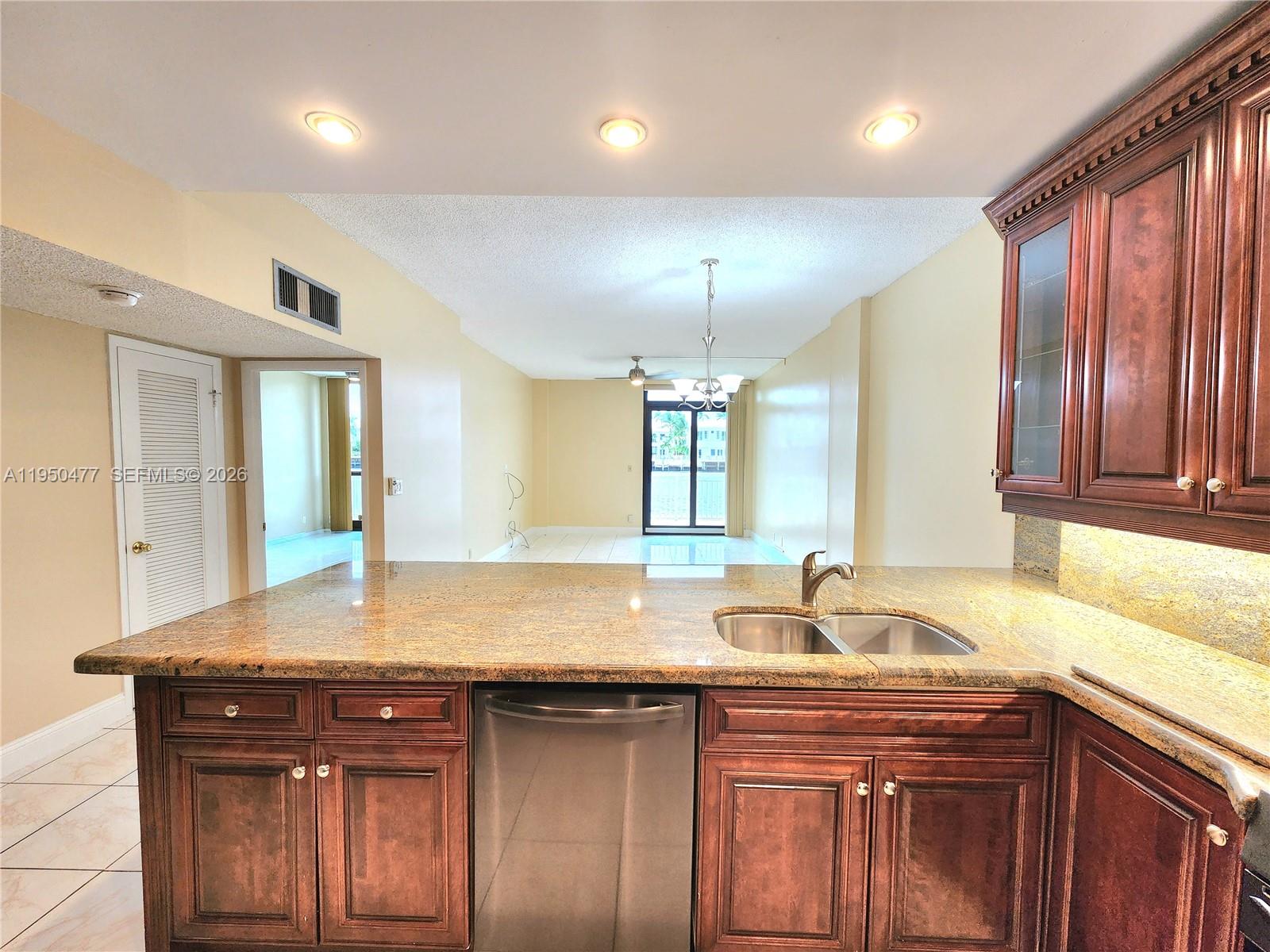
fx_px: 477
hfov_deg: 106.2
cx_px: 635
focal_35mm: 13
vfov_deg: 89.9
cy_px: 476
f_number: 2.2
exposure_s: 1/60.2
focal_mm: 2.2
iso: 160
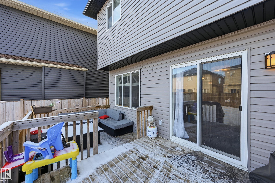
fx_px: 107
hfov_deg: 104.3
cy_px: 92
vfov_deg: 81.1
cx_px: 138
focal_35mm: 14
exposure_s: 1/160
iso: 100
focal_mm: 14
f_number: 8
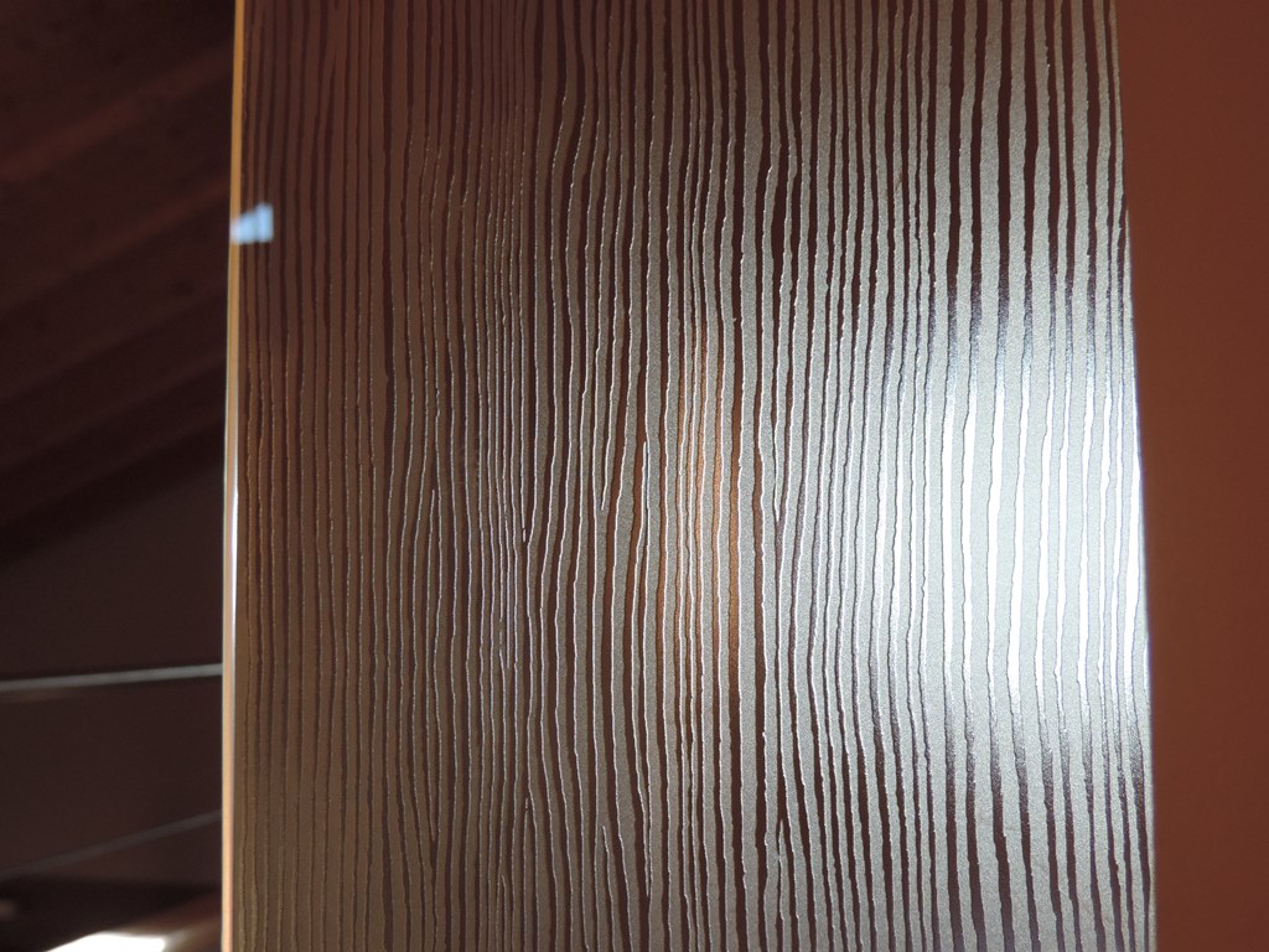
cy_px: 476
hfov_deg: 52.6
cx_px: 634
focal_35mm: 35
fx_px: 1283
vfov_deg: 40.7
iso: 320
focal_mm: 6.2
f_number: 3.3
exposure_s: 1/50
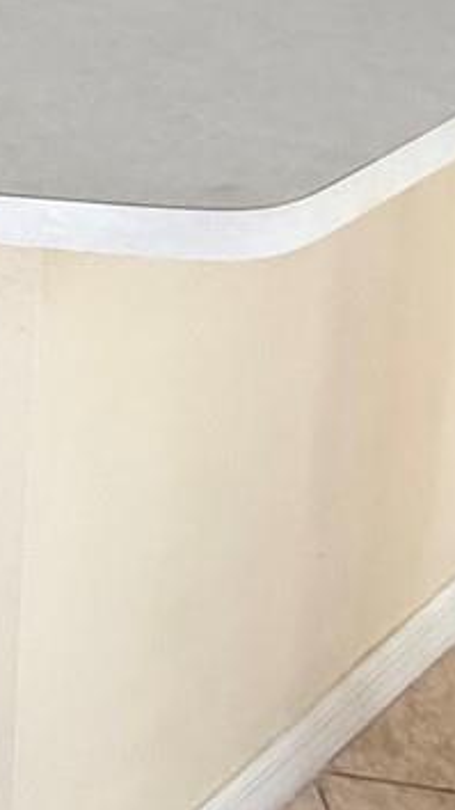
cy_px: -300
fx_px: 1481
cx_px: -583
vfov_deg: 25.4
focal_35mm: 69
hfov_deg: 13.5
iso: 320
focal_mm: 2.22
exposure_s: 1/119
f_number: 2.2
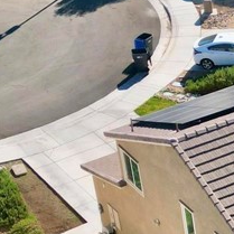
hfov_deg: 14.8
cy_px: 200
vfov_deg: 16.6
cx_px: 408
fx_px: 795
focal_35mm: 104
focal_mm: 6.72
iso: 160
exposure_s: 1/160
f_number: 1.7
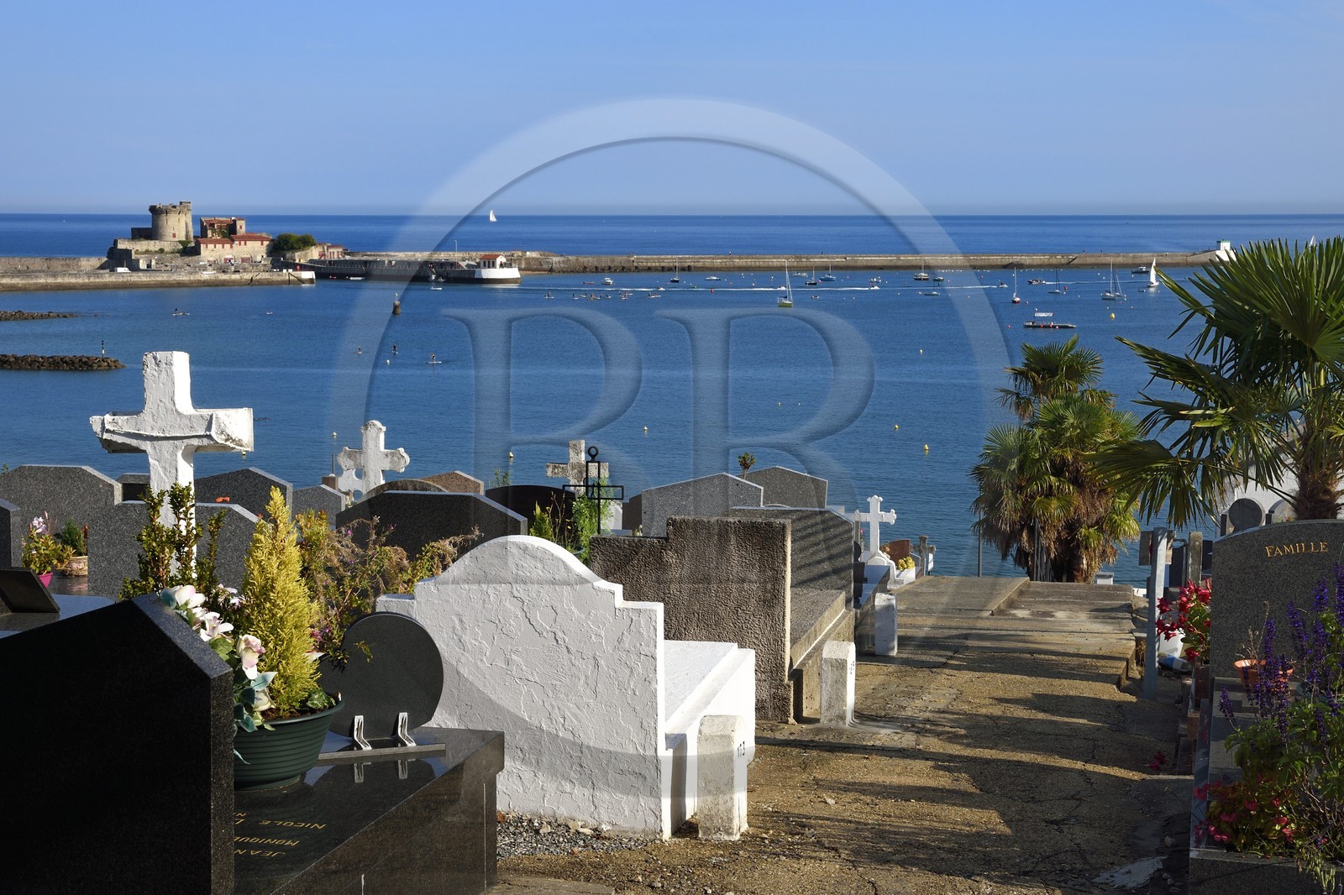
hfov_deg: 35.6
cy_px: 448
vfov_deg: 24.2
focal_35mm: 56
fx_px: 2090
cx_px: 672
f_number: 18
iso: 200
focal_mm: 56
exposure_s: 1/200
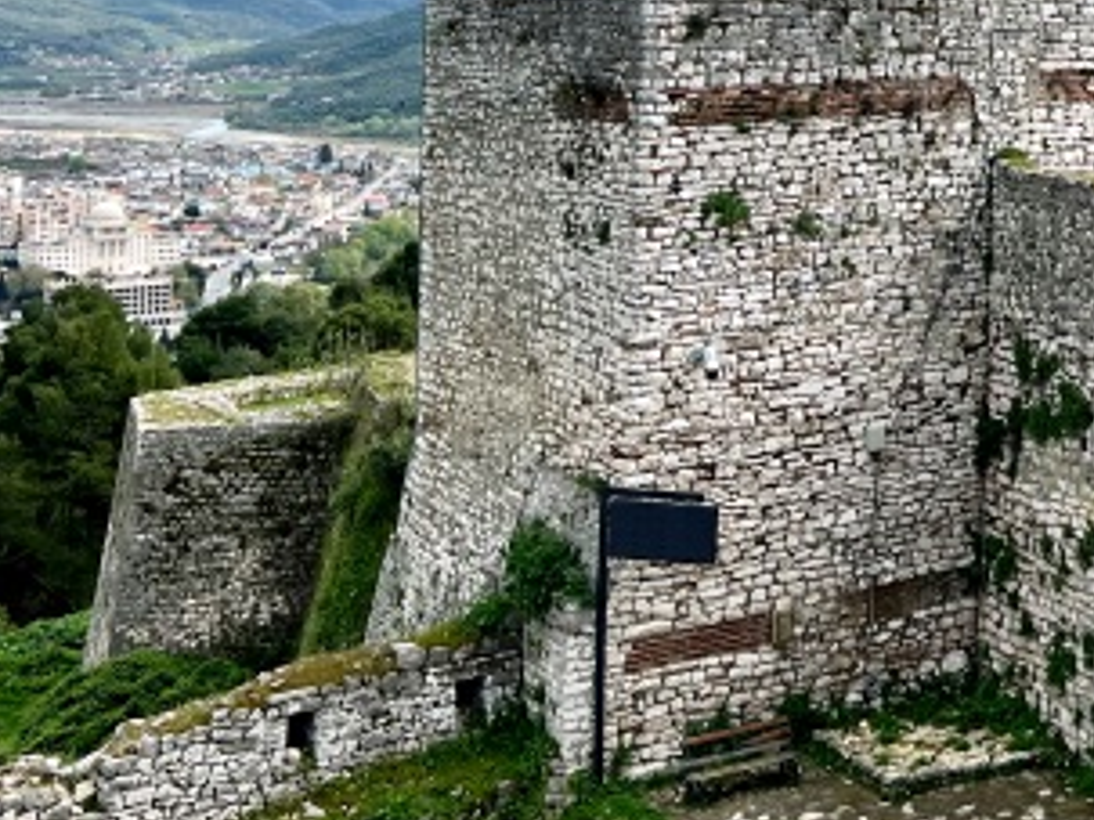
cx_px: 1126
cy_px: -107
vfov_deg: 19.2
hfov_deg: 25.2
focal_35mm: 73
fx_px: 2306
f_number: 1.5
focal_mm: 5.7
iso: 50
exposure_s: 1/6579
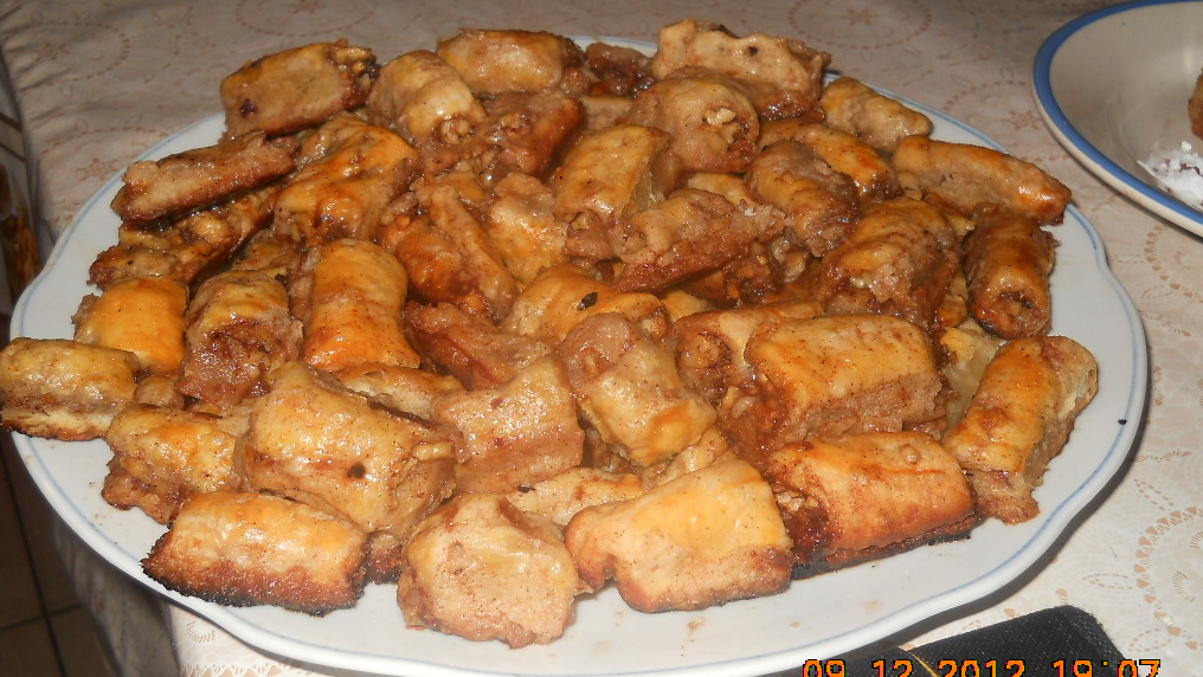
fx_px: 1436
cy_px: 310
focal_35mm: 45
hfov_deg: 45.5
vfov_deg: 26.5
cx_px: 604
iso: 80
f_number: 3.1
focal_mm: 6.72
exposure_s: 1/30
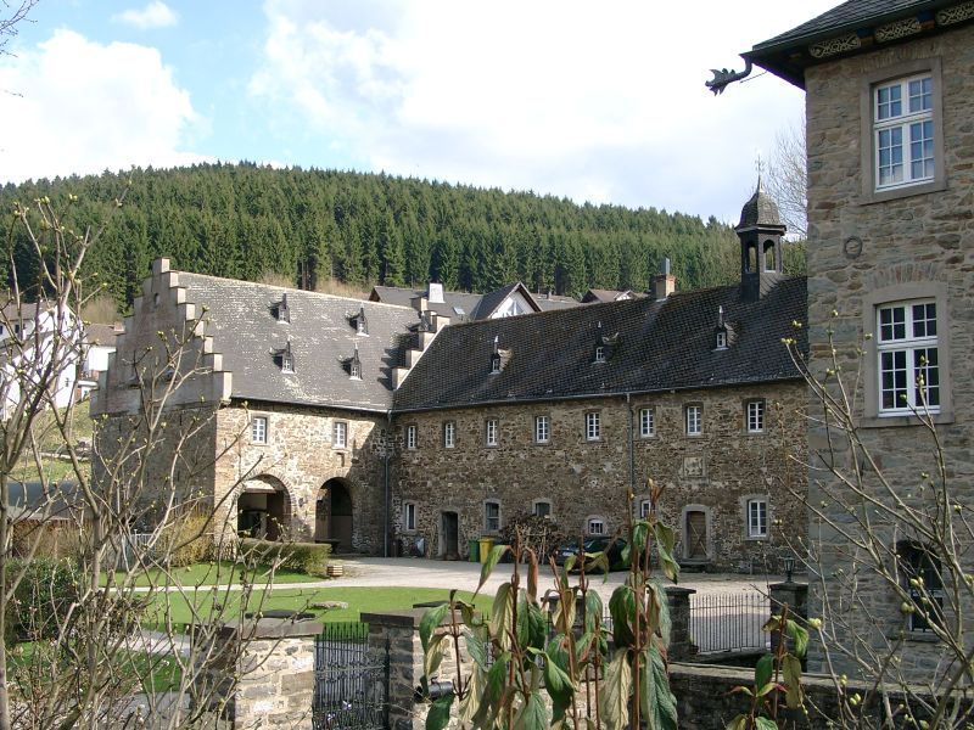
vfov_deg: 30.9
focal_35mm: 47
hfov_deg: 40.4
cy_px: 365
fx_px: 1322
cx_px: 487
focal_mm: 9.82
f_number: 4
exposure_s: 1/263
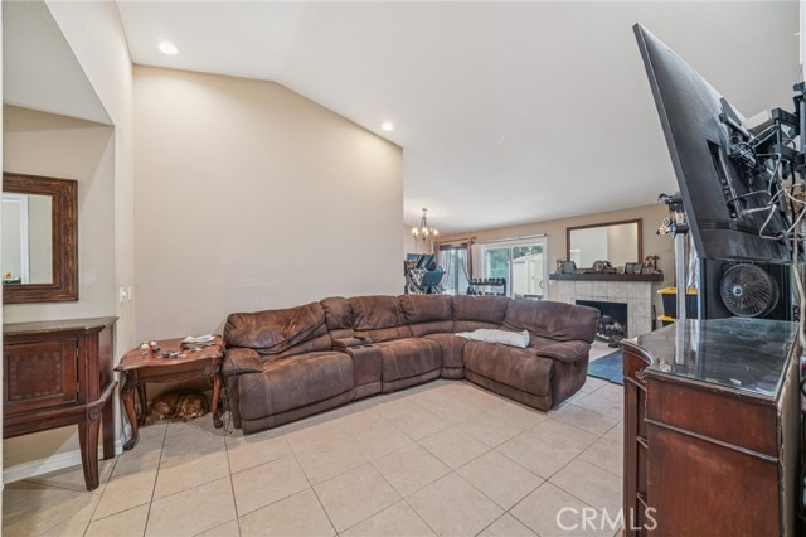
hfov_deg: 108.4
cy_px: 268
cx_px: 403
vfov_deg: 85.4
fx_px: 291
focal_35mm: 13
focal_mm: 13
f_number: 10
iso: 400
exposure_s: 1/3.33
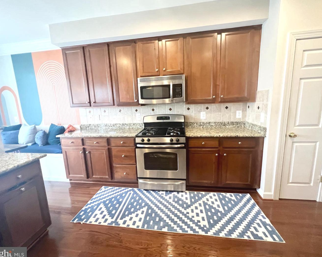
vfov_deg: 88.0
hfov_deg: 100.7
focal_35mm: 14
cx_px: 161
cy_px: 128
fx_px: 133
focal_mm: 1.57
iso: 800
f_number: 1.8
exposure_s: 1/60
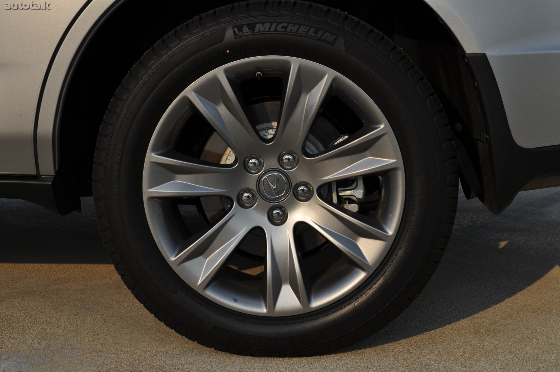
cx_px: 280
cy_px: 186
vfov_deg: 22.6
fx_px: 932
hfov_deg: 33.4
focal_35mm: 60
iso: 200
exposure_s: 1/500
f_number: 11
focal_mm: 40
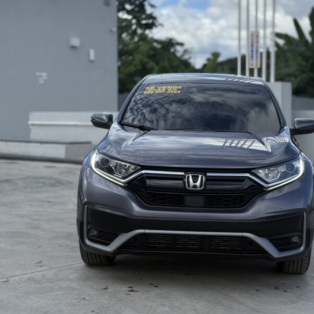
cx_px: 196
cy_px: 138
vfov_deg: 24.0
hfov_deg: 23.9
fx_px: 739
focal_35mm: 72
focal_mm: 6.76
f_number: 1.78
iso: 64
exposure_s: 1/3891
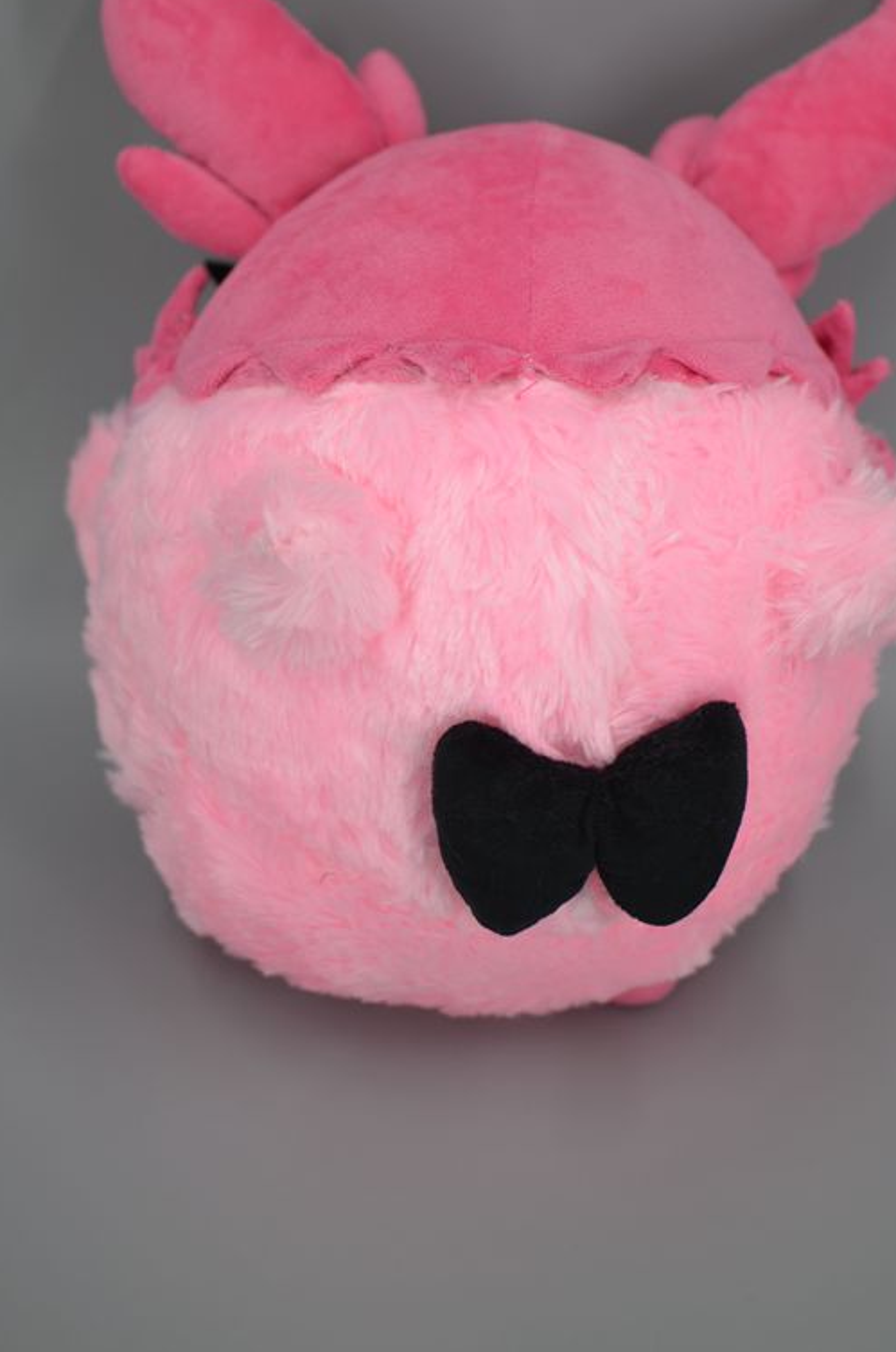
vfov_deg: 28.9
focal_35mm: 70
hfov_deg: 19.5
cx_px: 497
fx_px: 2611
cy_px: 475
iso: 100
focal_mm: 35
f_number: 2
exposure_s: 1/500
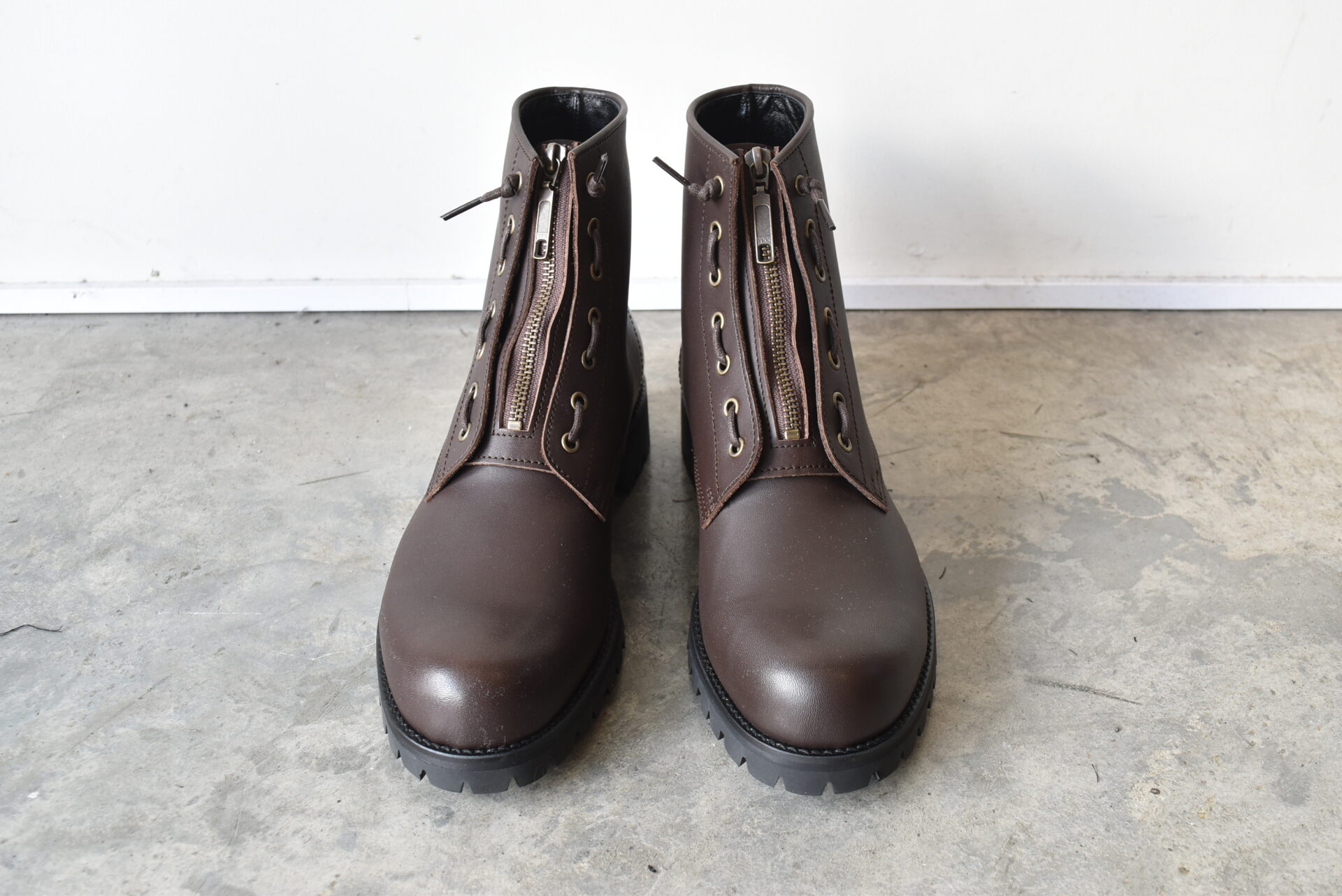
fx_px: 1343
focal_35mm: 36
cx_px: 671
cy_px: 448
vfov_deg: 36.9
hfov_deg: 53.1
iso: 400
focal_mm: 24
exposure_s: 1/40
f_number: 6.3
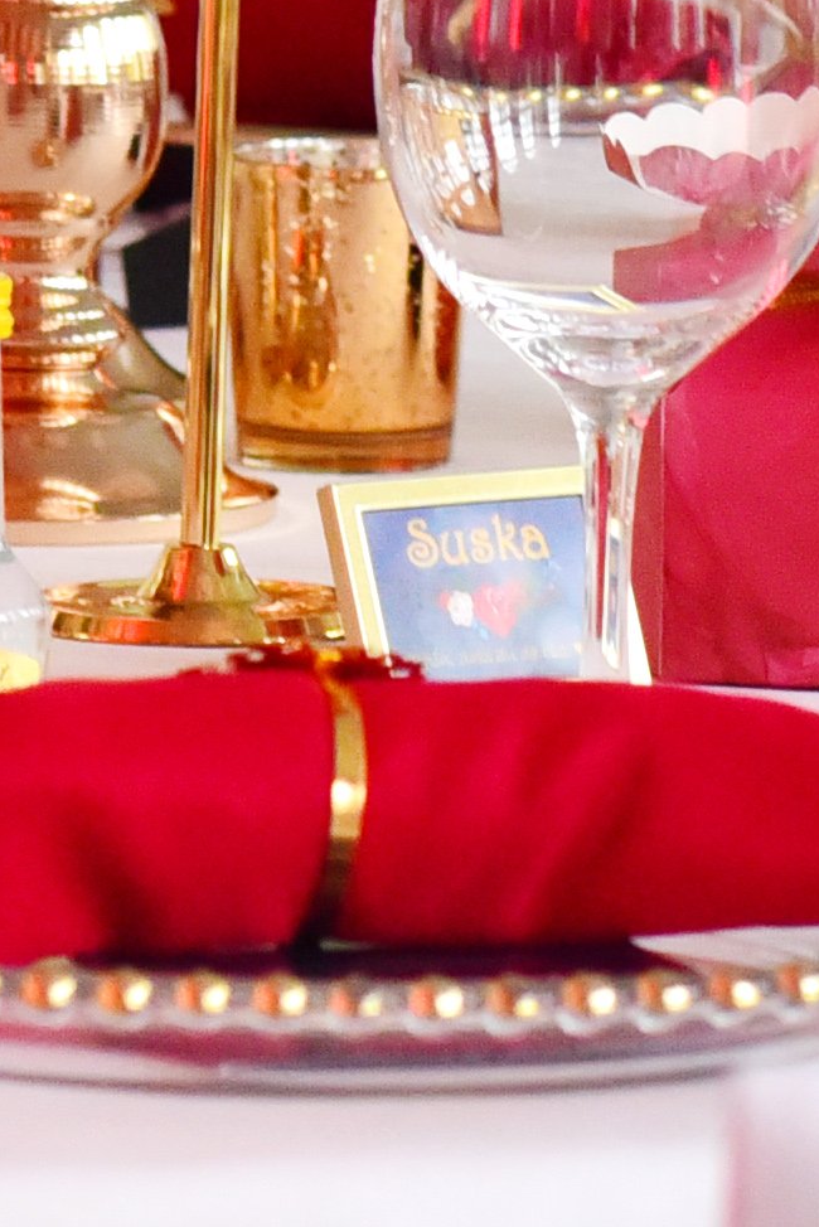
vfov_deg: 3.9
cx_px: 461
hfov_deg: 2.6
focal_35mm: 525
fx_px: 17902
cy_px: -808
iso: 2500
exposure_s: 1/60
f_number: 5
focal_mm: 85
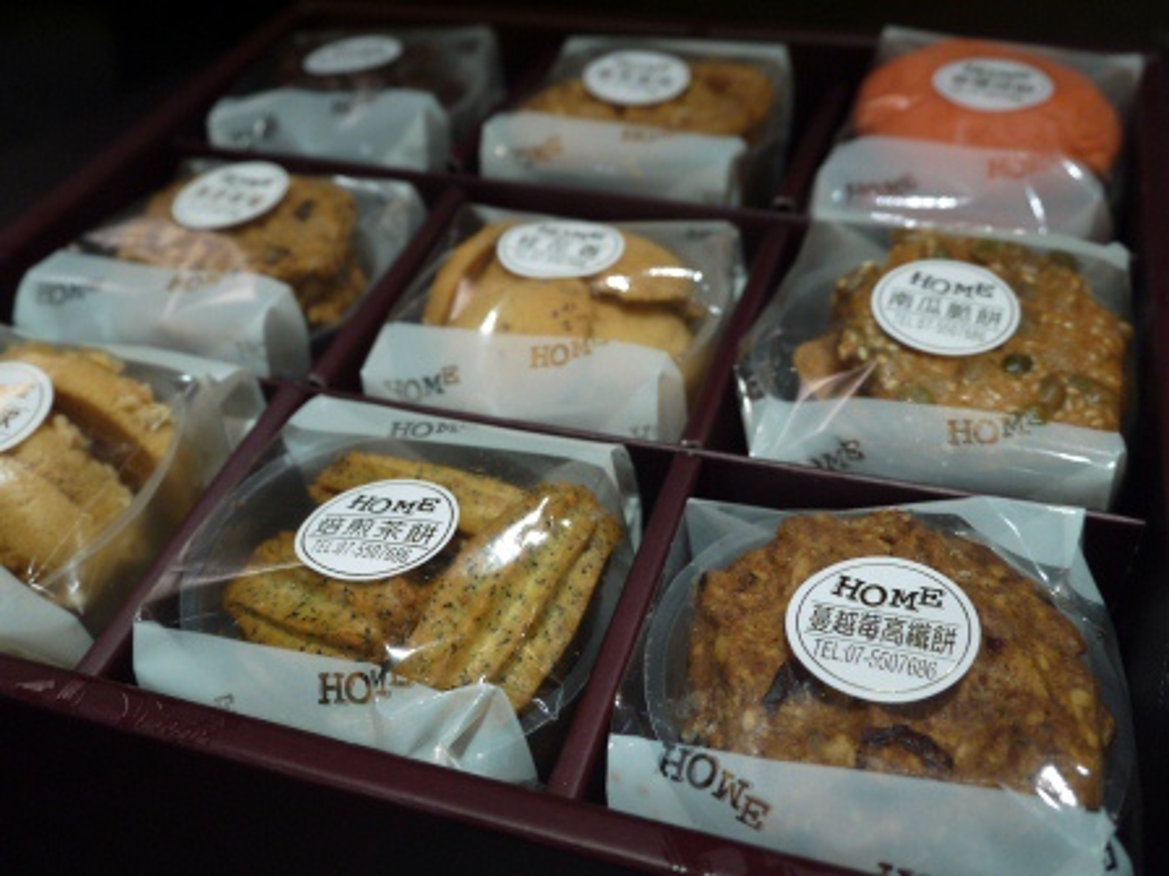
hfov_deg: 54.0
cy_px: 438
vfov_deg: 41.8
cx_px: 584
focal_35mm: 34
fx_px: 1148
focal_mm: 17
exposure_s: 1/60
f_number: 4.1
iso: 400
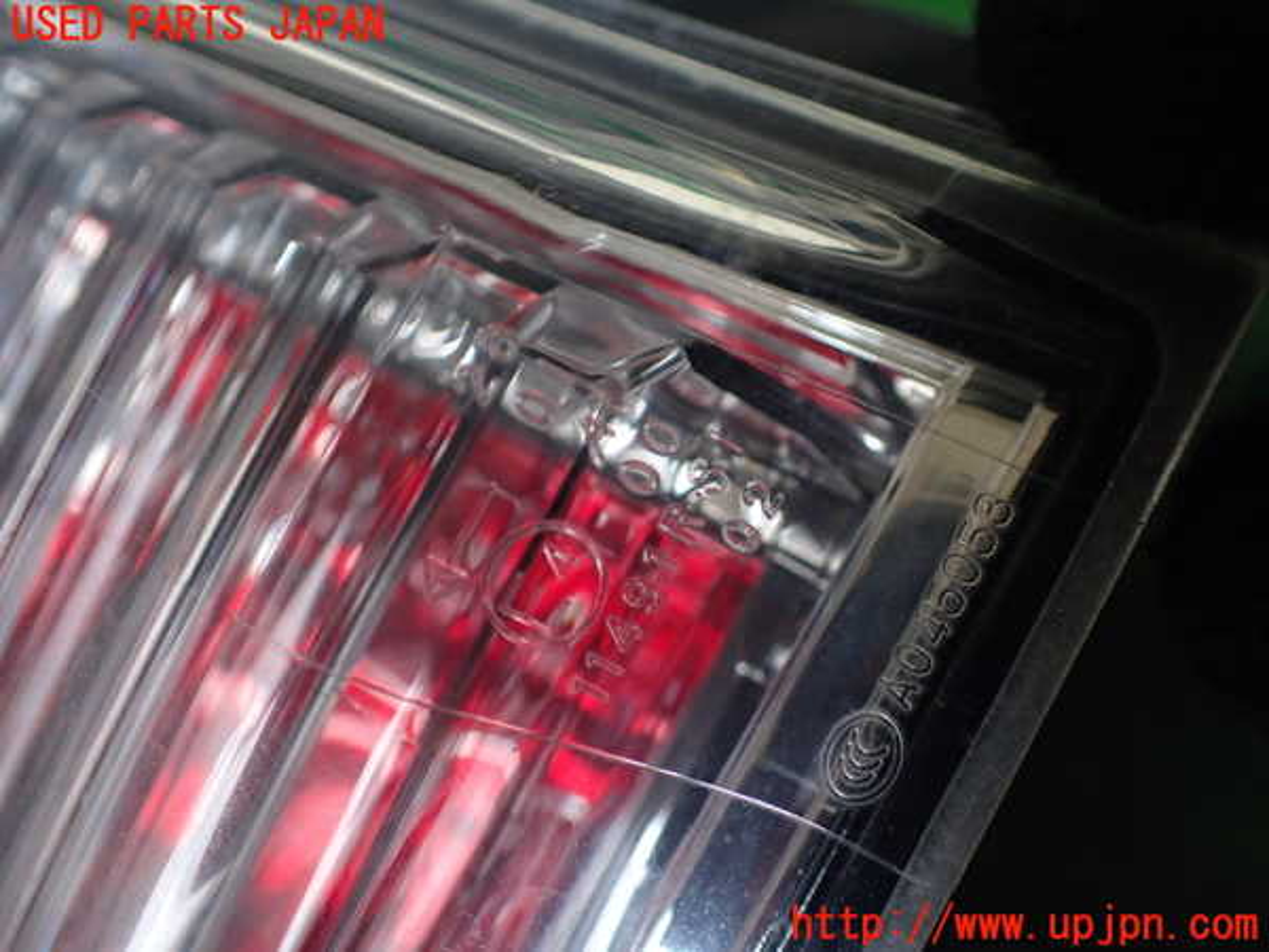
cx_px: 634
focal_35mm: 30
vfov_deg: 46.8
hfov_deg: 60.0
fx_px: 1100
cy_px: 476
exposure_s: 1/125
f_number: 2.3
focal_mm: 5.4
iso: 200
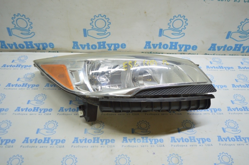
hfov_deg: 62.0
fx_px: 207
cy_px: 82
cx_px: 124
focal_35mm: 30
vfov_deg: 43.5
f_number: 3.8
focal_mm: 20
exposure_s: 1/60
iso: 400
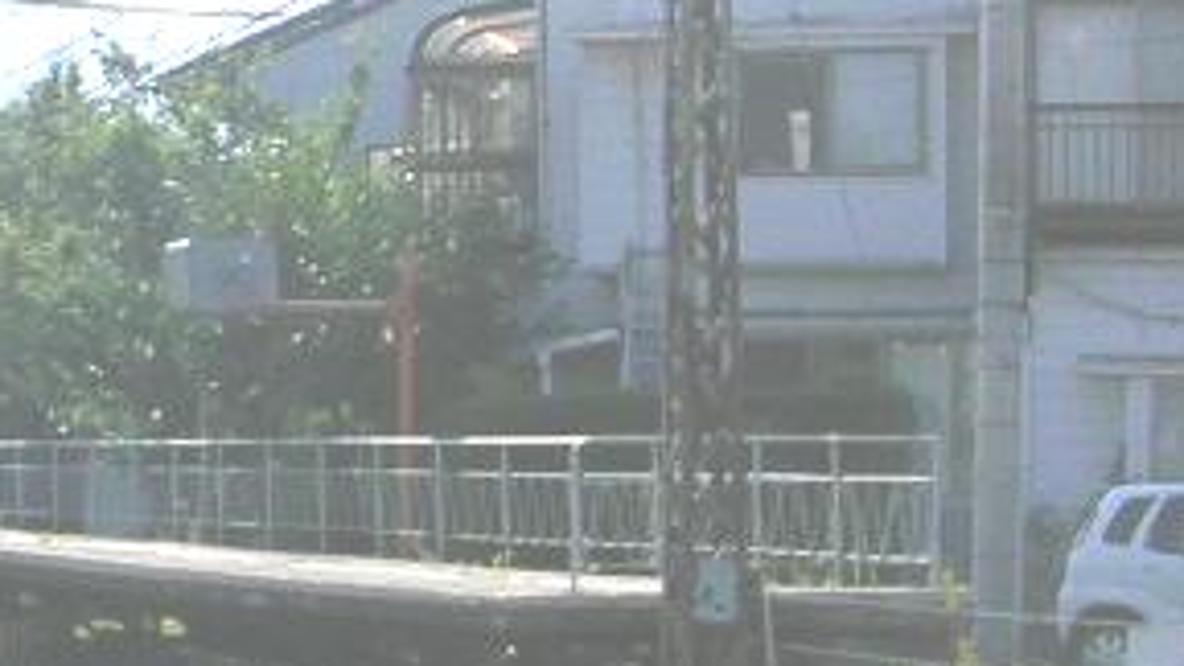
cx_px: -238
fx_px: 4615
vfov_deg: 8.2
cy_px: 559
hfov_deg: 14.2
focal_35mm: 147
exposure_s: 1/500
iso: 50
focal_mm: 5.8
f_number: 5.6
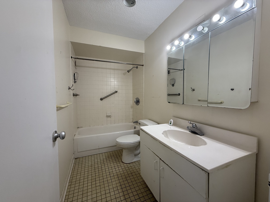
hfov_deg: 102.1
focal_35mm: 14
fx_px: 109
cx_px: 135
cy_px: 101
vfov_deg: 85.7
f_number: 2.2
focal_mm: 2.22
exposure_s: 1/120
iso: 200
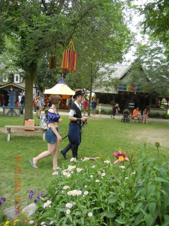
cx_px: 84
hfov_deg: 46.8
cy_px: 113
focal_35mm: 30
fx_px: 195
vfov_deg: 60.0
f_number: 3.5
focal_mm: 5.4
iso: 160
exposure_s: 1/180
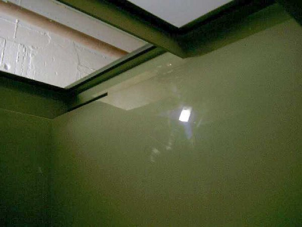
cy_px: 114
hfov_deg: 50.1
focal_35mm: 37
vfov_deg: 38.7
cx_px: 151
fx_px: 323
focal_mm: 7.6
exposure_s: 1/8
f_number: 2.6
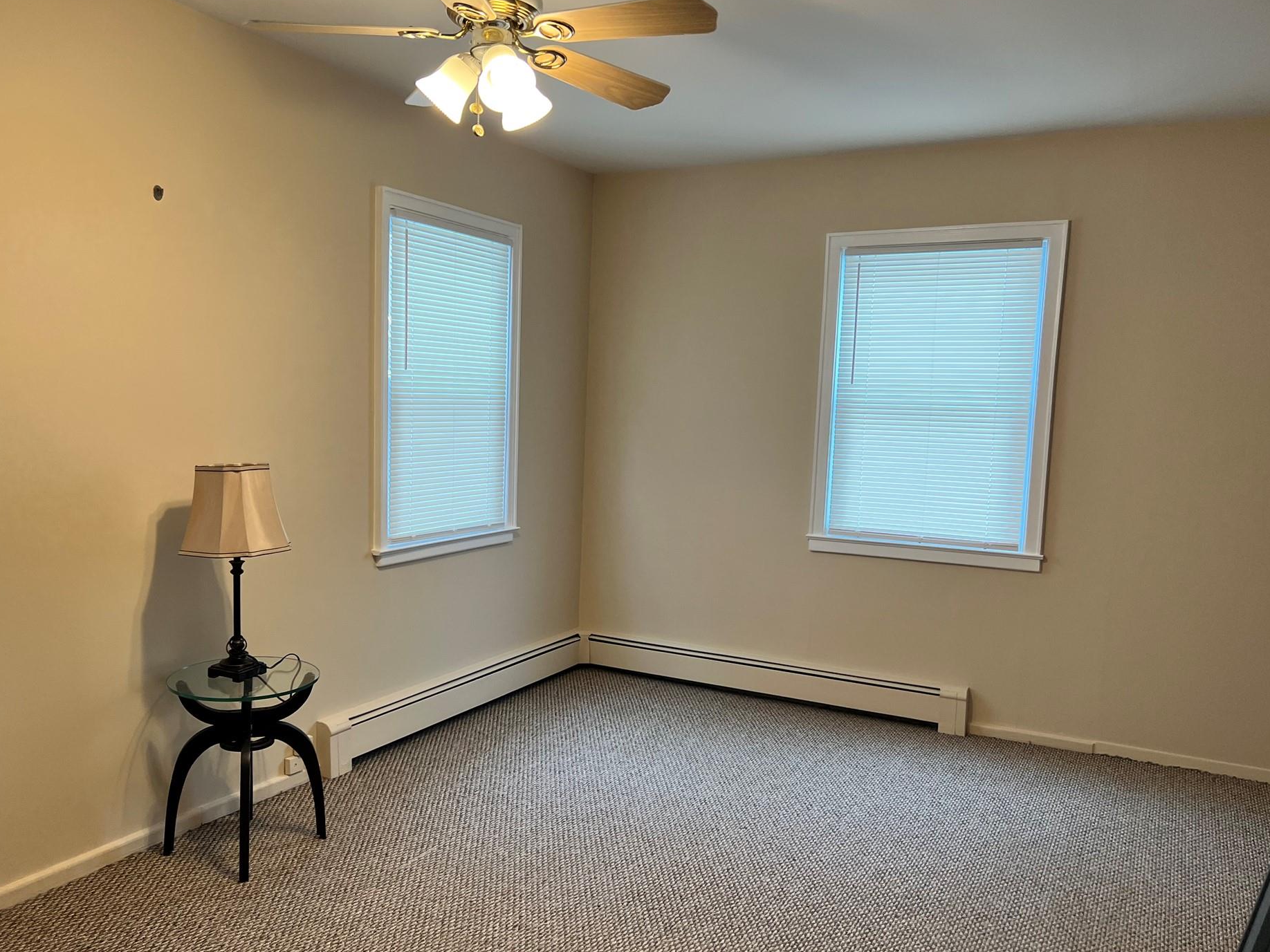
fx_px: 1064
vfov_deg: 48.2
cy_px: 521
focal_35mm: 29
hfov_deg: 61.5
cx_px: 569
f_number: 1.5
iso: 100
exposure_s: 1/120
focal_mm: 5.7
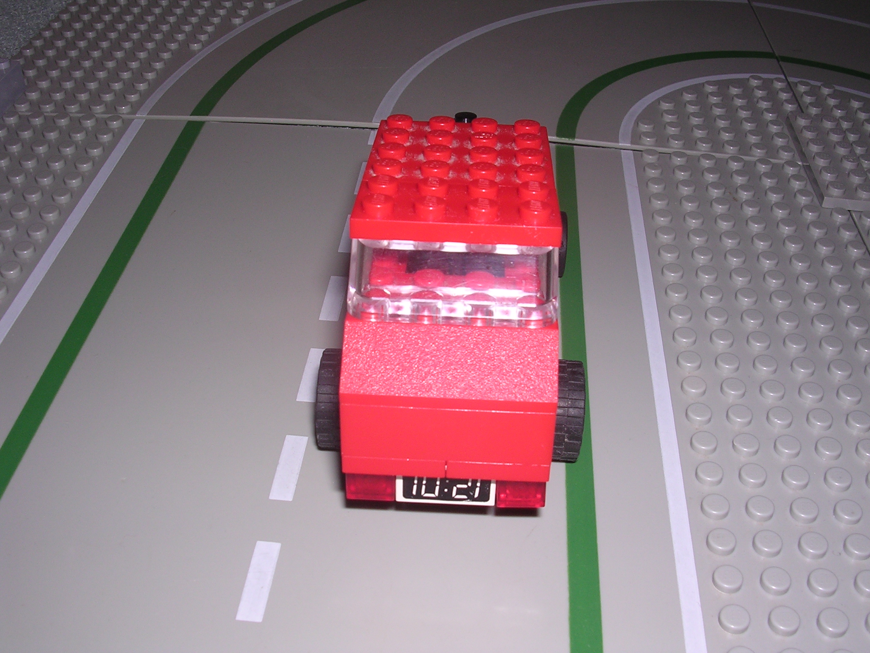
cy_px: 326
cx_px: 435
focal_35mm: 38
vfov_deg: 37.7
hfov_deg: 49.0
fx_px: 955
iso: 100
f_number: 5.6
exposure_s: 1/60.1
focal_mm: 5.8
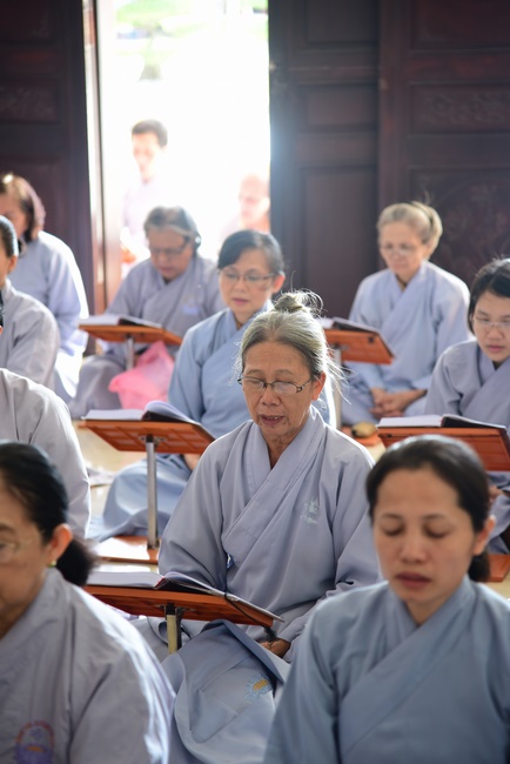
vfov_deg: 17.1
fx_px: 2547
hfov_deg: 11.4
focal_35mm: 120
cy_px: 382
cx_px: 255
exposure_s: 1/60
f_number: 4
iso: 800
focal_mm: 120
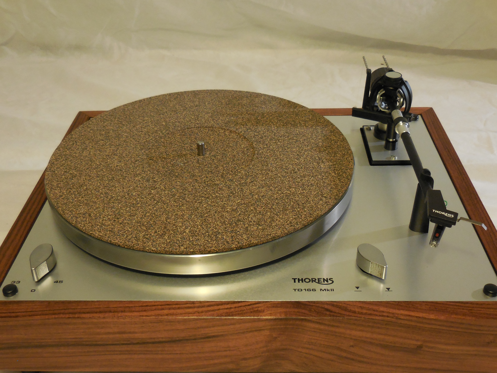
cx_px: 248
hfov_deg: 47.9
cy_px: 186
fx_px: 560
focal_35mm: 39
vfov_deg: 36.8
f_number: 3.9
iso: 400
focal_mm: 7
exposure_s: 1/13
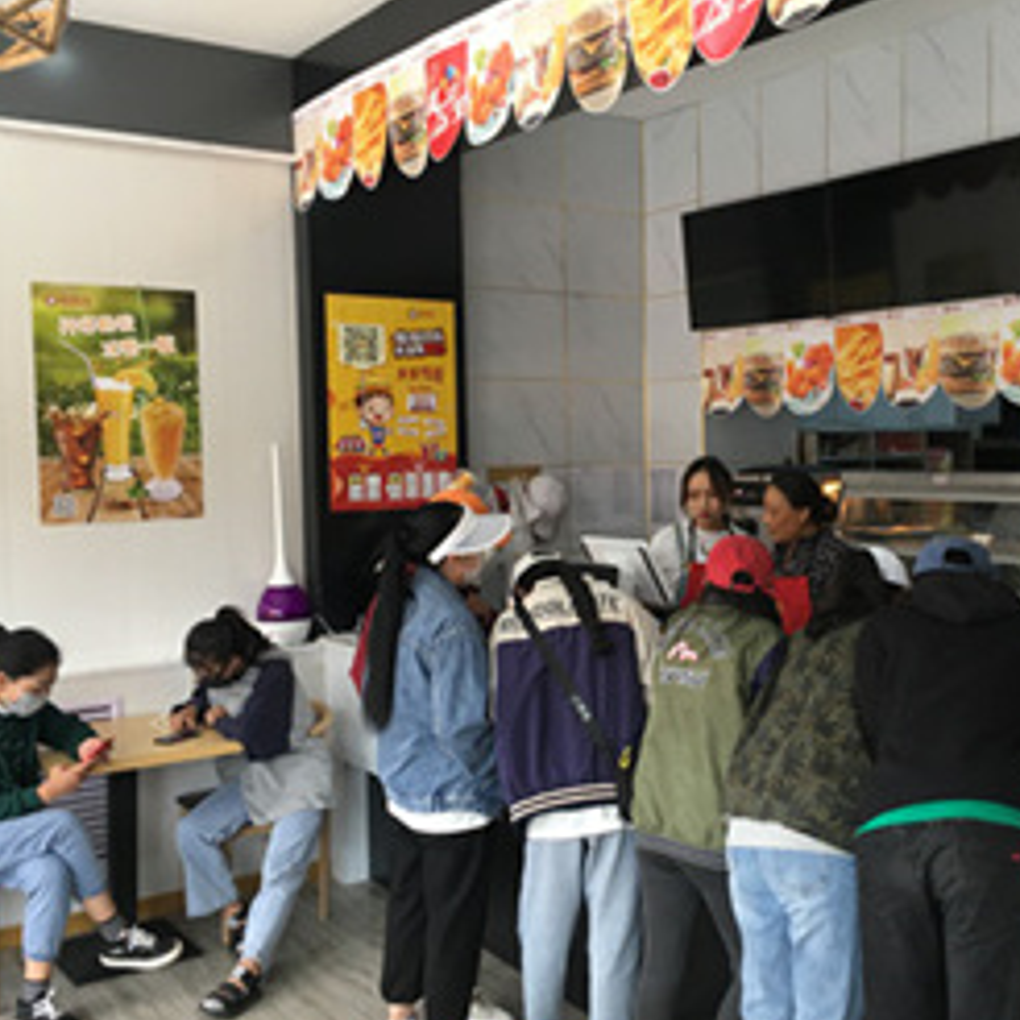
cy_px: 504
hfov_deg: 42.6
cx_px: 628
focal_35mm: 39
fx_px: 1300
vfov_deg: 42.8
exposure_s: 1/33
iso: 25
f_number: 2.2
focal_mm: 4.15
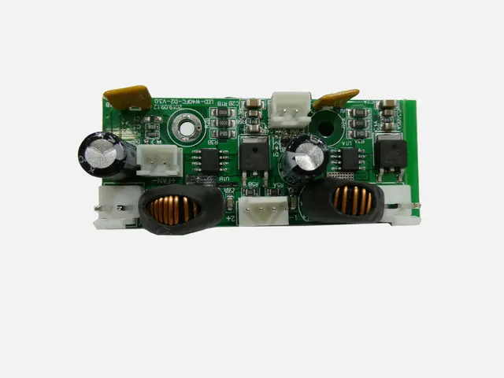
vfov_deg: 56.8
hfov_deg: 71.6
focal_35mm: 24
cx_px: 252
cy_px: 189
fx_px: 349
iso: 80
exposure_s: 1/80
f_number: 3.3
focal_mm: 4.3
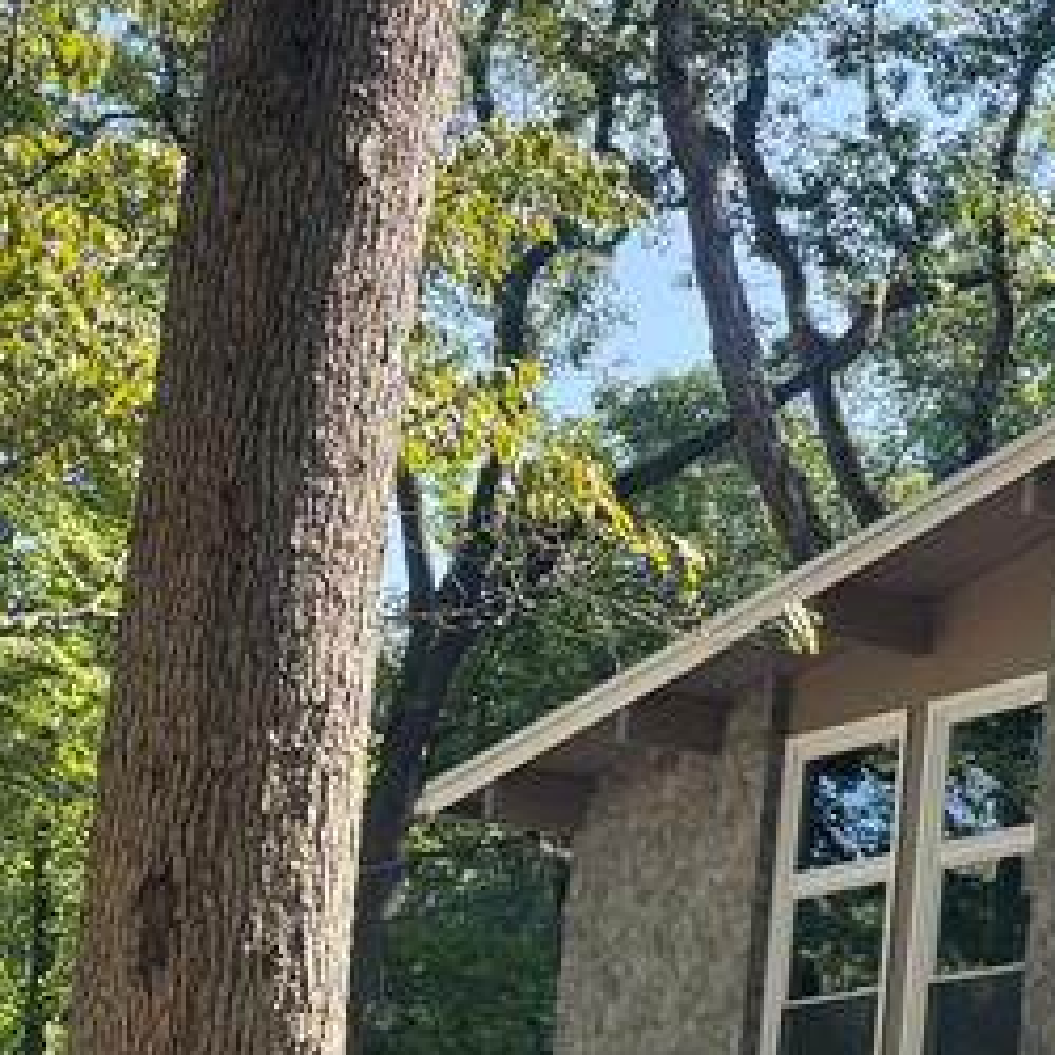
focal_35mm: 87
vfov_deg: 19.9
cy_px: 688
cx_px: 2059
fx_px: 3000
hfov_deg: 16.0
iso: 80
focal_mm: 6.76
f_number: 1.78
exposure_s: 1/792
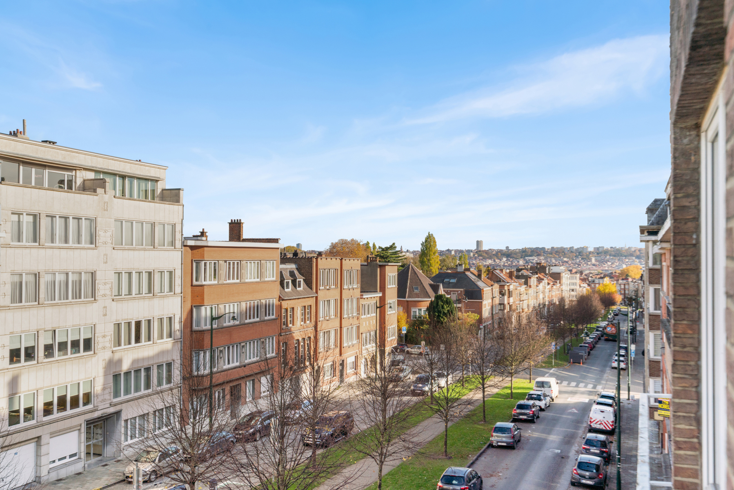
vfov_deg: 37.9
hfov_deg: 54.4
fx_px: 714
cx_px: 367
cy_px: 245
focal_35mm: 35
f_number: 11
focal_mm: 35
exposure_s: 1/250
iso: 250
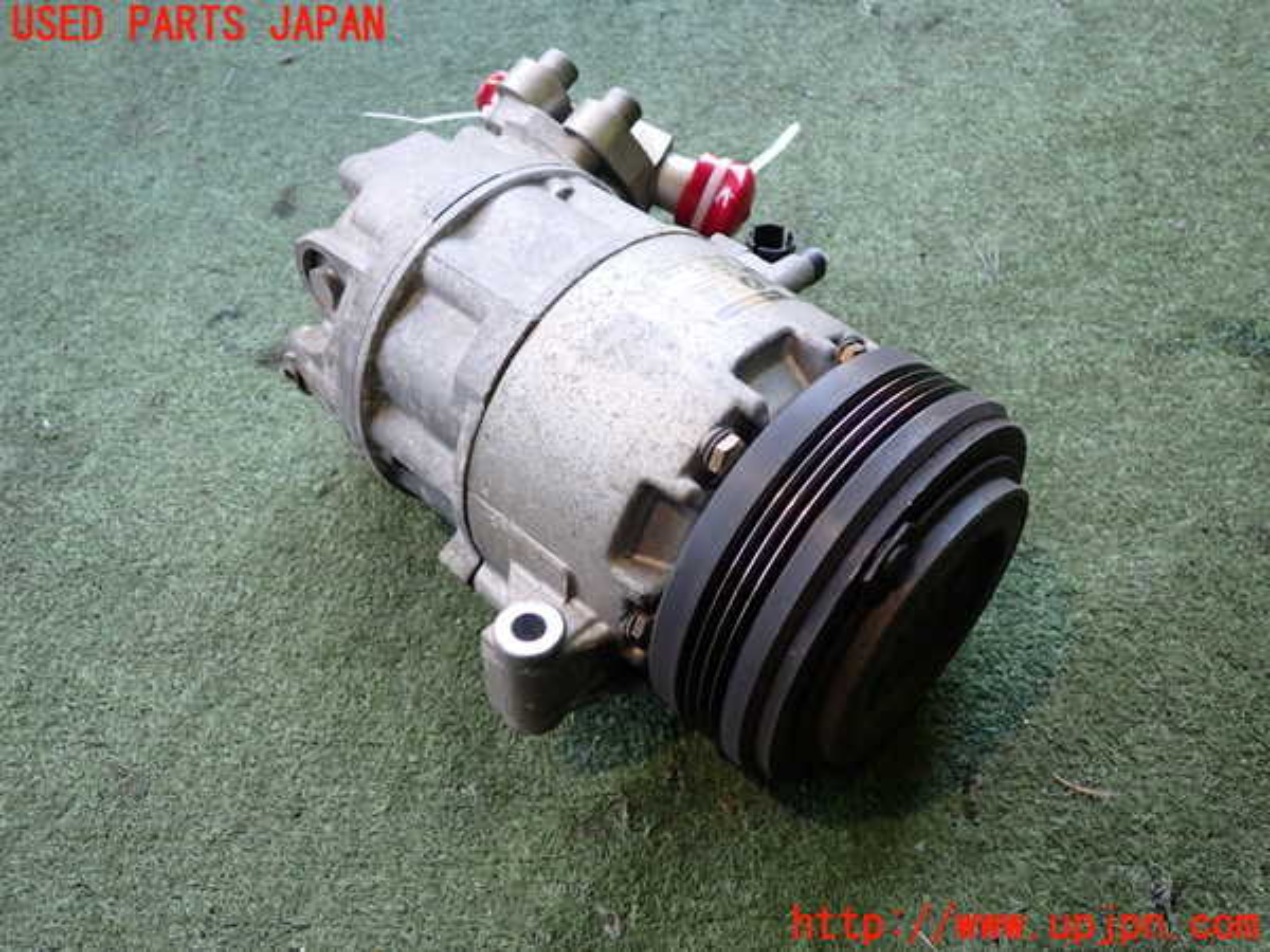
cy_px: 476
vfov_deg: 46.8
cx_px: 635
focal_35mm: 30
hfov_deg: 60.0
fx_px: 1101
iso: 200
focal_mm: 5.4
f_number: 2.3
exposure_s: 1/50
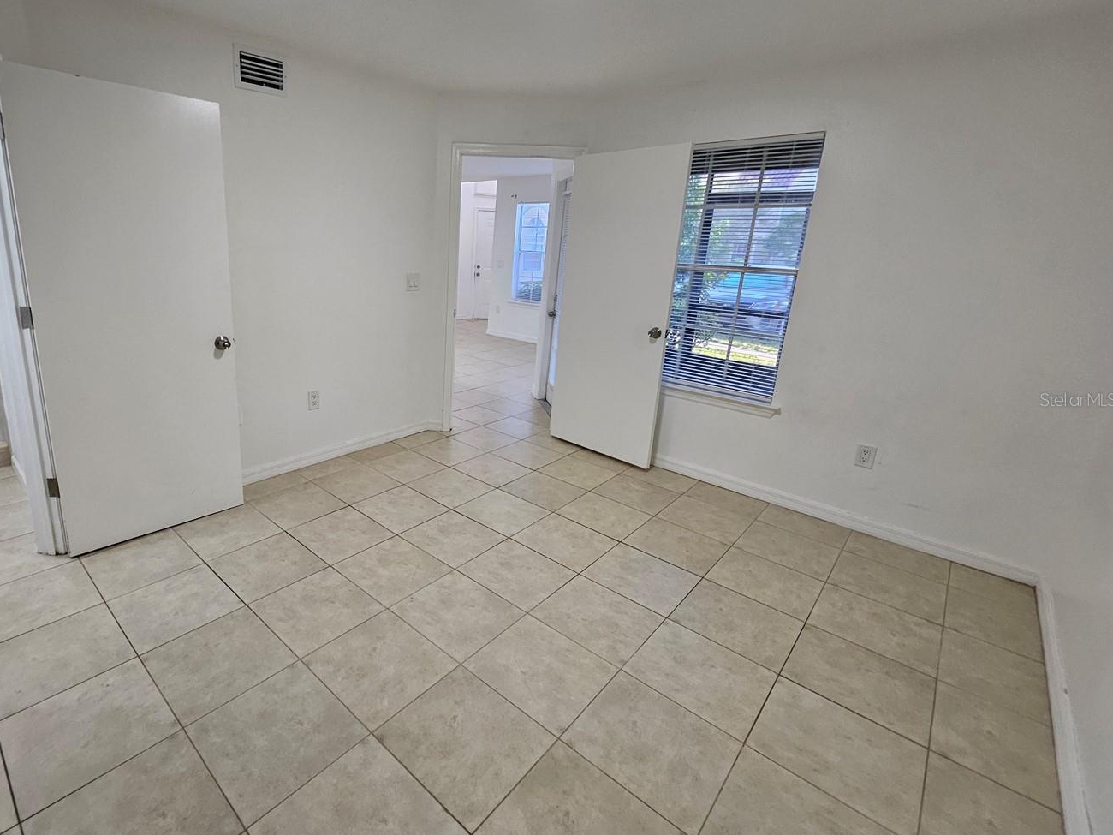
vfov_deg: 78.1
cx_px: 436
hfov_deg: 93.0
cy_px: 399
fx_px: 514
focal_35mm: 16
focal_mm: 1.74
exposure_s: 1/60
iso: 125
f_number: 2.2
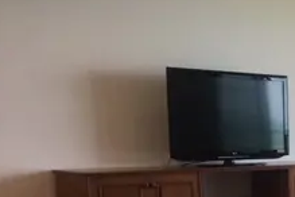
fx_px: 721
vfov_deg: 15.0
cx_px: 414
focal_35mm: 88
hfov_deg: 20.5
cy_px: 242
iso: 32
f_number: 2.2
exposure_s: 1/100
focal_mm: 4.15
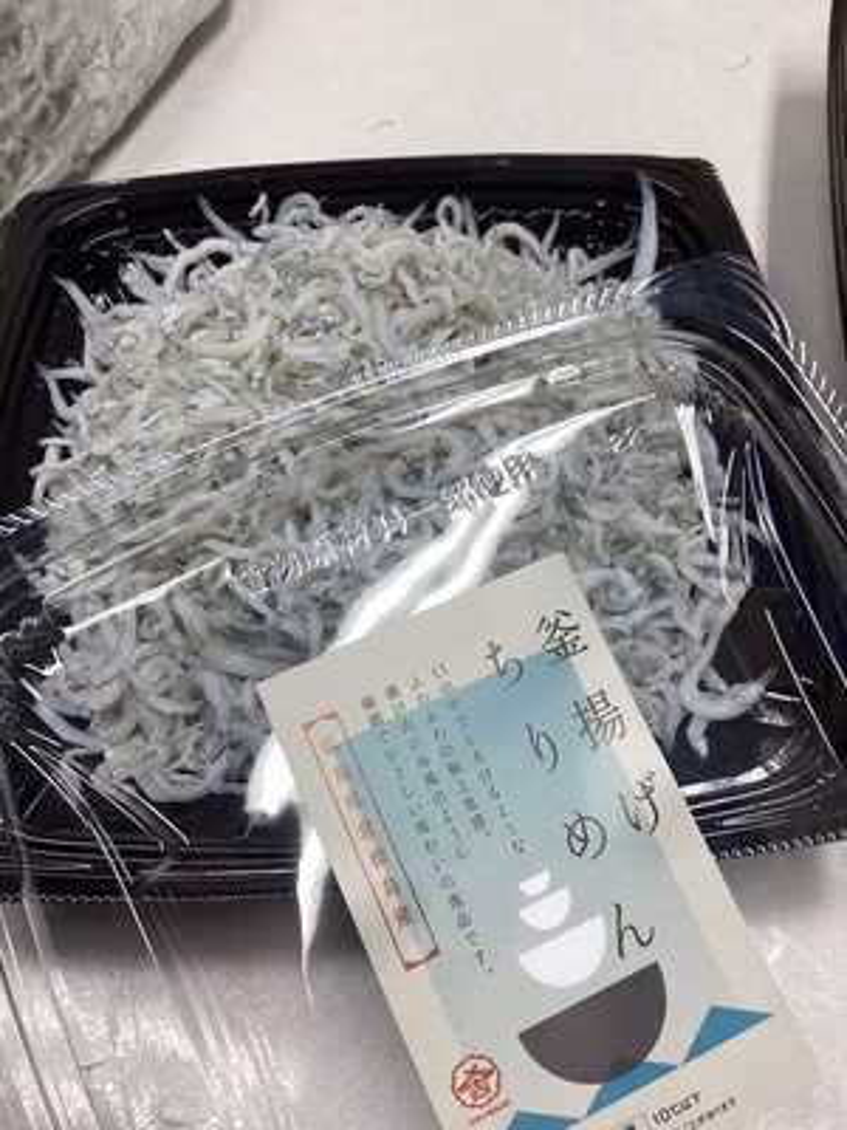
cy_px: 565
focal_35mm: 31
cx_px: 424
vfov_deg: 58.4
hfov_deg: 45.4
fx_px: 1011
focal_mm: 3.3
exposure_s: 1/120
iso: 40
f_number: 2.4
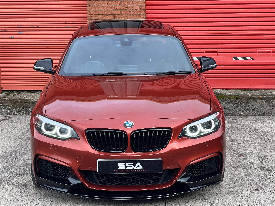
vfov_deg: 19.1
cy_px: 103
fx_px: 612
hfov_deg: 25.3
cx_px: 138
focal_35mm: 77
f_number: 2.8
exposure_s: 1/124
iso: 32
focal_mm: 9
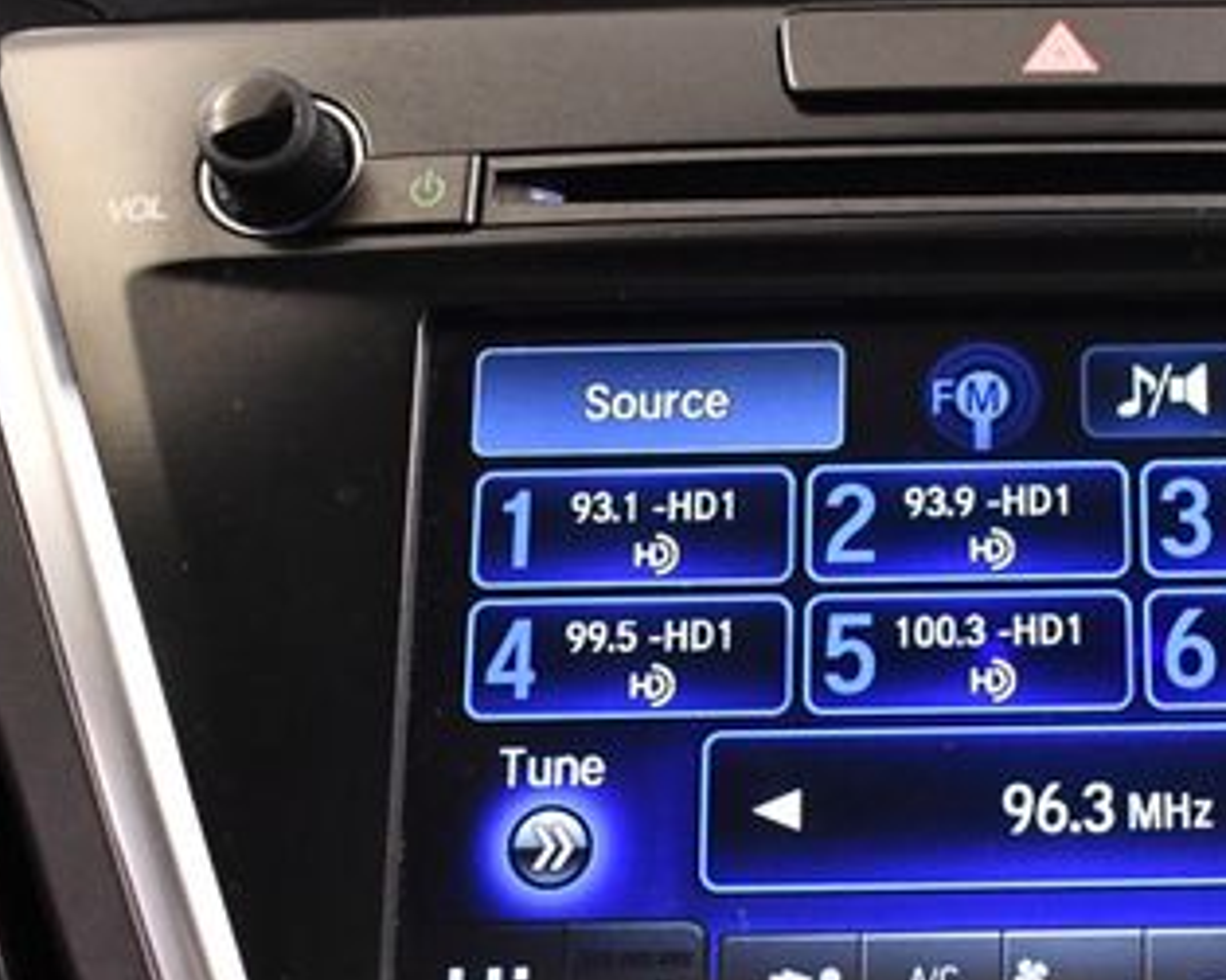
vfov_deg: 22.0
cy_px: 668
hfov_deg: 26.7
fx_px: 2503
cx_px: 1062
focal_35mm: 69
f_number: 3.5
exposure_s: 1/80
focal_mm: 18
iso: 3200
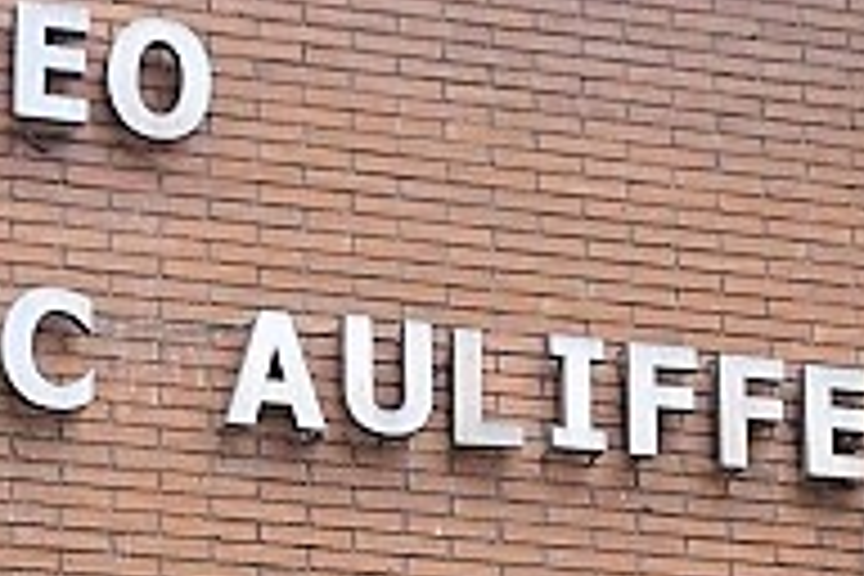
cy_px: 945
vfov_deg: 7.3
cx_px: 400
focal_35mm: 184
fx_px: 4408
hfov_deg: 11.2
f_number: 9
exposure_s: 1/100
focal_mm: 23
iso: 400
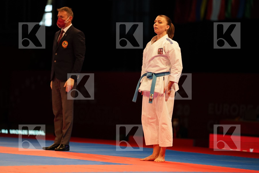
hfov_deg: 11.7
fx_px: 1266
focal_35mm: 176
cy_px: 86
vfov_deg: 7.8
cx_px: 130
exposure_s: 1/500
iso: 1600
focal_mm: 176
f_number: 2.8
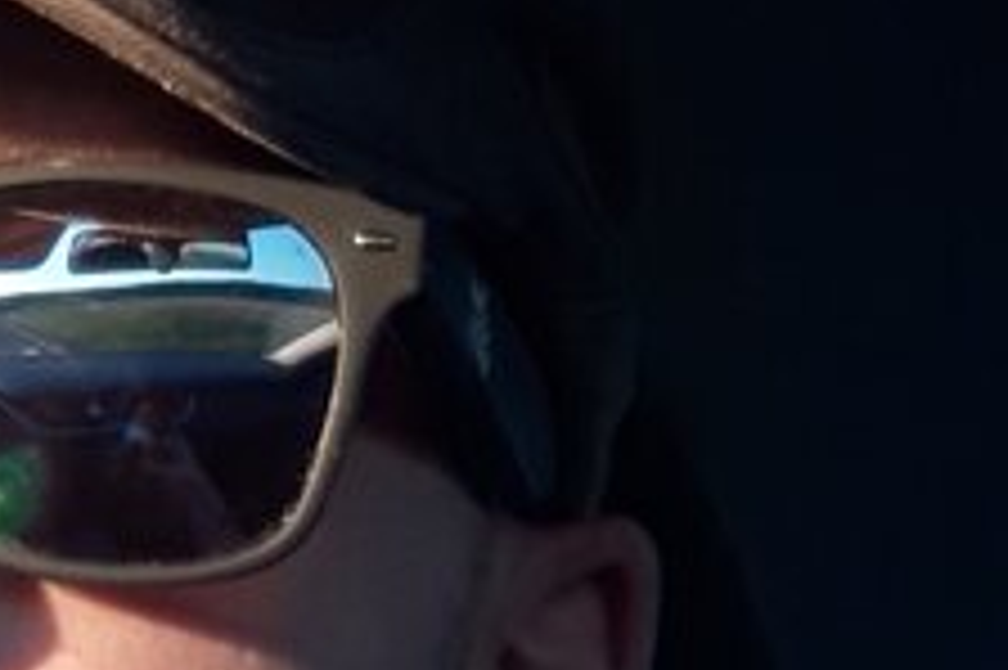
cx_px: -234
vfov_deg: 8.8
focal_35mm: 156
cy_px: 531
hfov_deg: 12.8
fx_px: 4365
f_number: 1.9
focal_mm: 3.34
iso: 50
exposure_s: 1/100
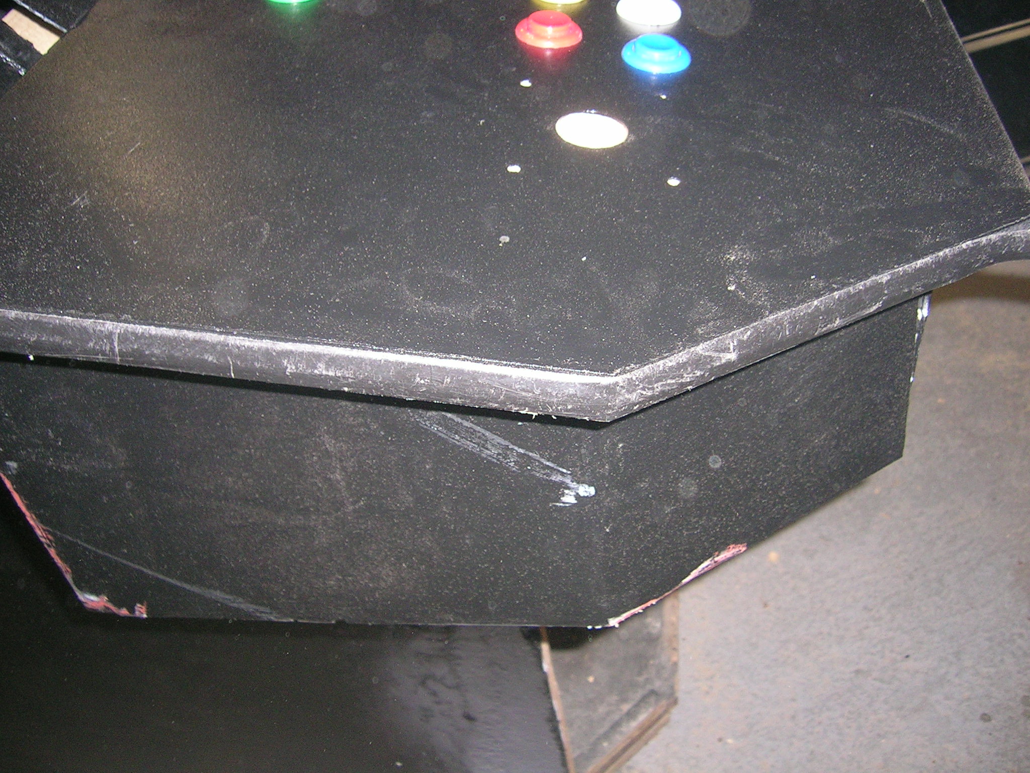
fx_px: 1041
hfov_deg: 52.6
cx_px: 515
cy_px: 386
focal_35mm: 35
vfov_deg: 40.7
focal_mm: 5.4
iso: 130
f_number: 2.8
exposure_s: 1/60.1
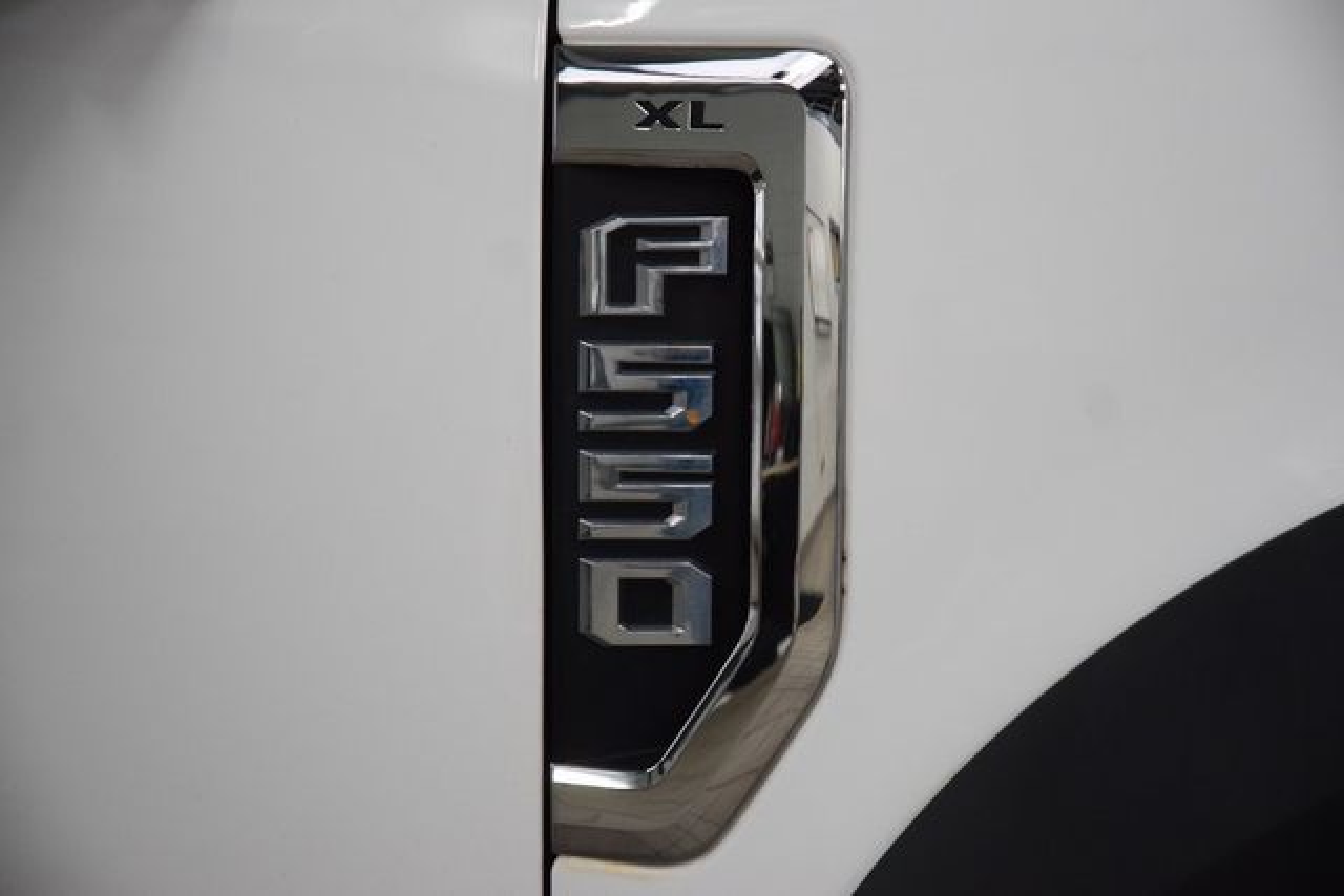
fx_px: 3921
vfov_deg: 13.0
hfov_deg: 19.5
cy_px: 448
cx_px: 672
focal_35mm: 105
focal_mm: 70
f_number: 5
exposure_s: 1/125
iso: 1600
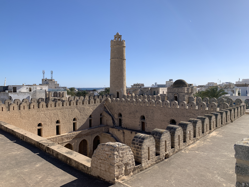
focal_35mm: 26
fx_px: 187
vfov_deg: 53.1
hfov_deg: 67.3
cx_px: 124
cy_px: 94
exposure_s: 1/2994
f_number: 1.8
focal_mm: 4.25
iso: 25
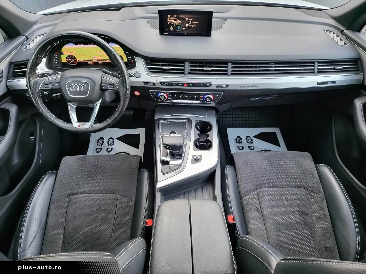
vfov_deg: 56.8
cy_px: 137
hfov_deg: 71.6
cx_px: 183
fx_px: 254
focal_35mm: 24
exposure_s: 1/100
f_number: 1.8
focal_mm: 5
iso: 250
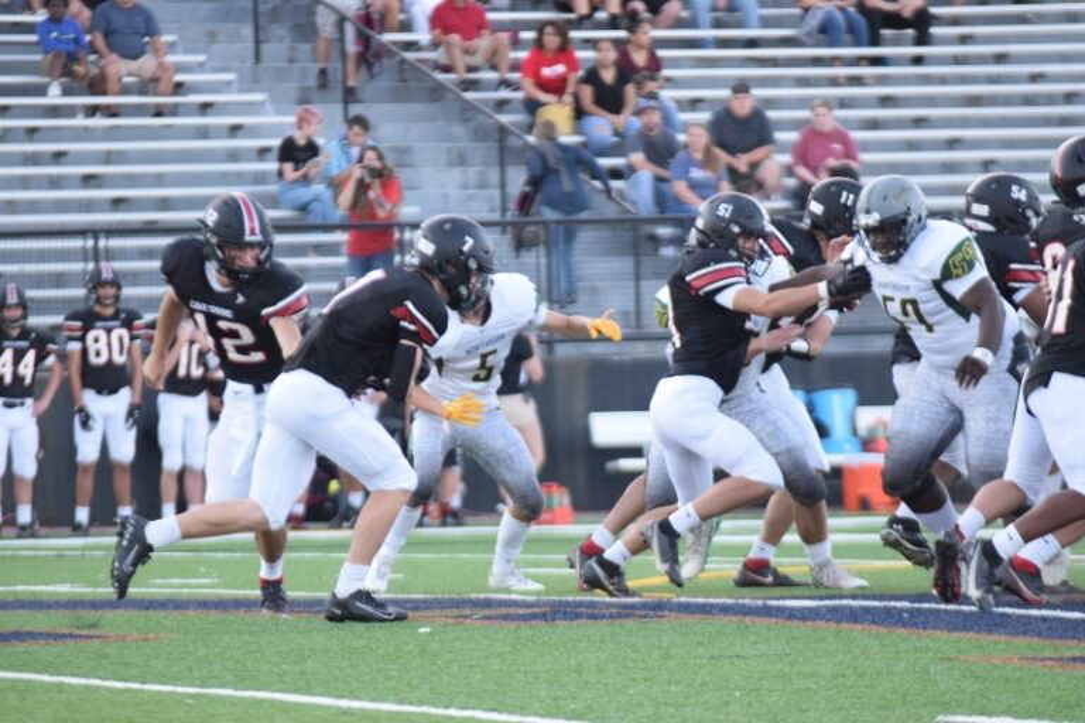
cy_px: 362
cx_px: 542
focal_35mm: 285
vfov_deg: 4.8
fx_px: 8589
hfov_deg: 7.2
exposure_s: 1/800
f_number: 3.2
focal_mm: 190
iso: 800
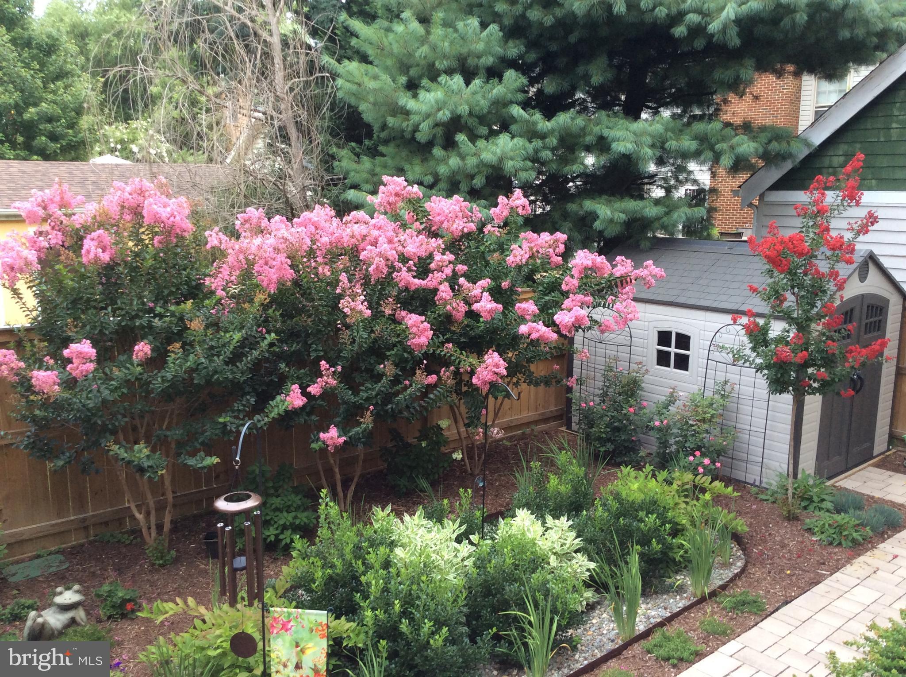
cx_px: 453
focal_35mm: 32
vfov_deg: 44.0
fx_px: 836
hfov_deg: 56.9
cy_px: 338
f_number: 2.4
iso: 40
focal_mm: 3.3
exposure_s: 1/24
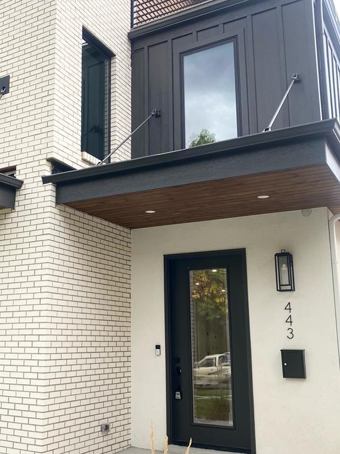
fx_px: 511
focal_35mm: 39
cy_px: 236
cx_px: 101
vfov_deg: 47.9
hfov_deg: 36.3
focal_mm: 4.25
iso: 32
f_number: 1.8
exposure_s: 1/312
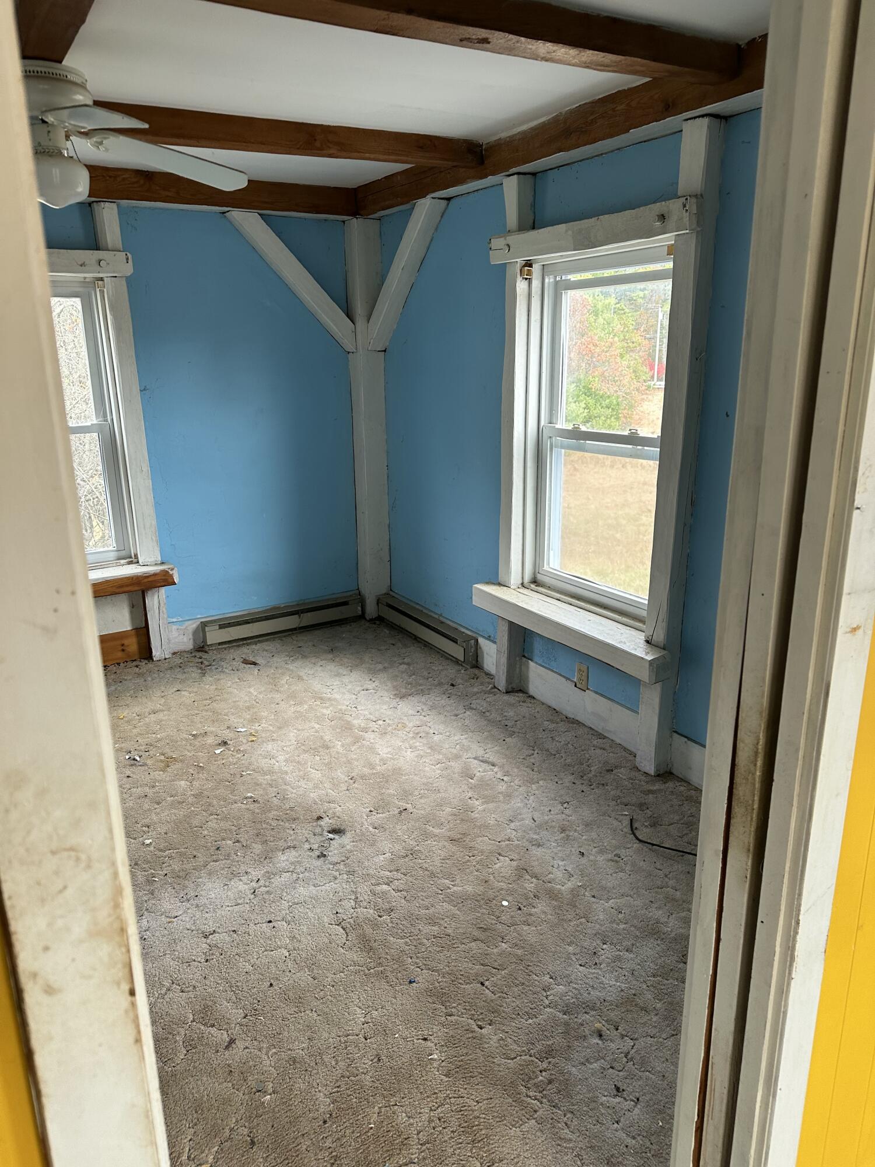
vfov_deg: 71.6
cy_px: 584
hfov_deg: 56.8
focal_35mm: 24
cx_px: 438
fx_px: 809
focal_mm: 6.86
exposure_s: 1/121
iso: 125
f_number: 1.78
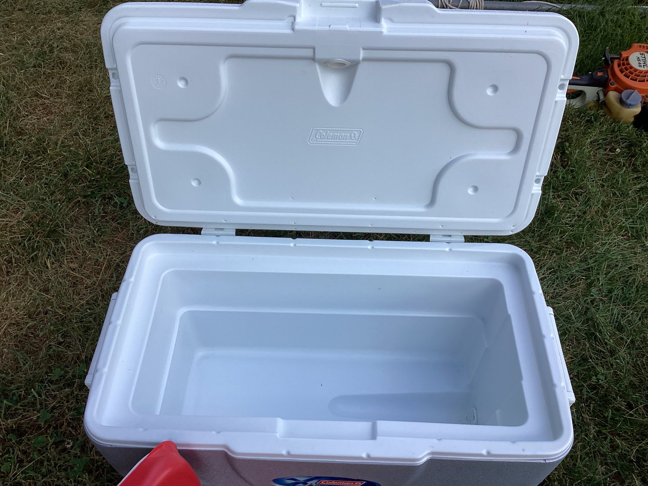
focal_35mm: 31
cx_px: 324
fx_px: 580
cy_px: 243
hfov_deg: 58.3
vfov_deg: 45.4
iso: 25
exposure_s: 1/652
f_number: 2.4
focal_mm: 3.3
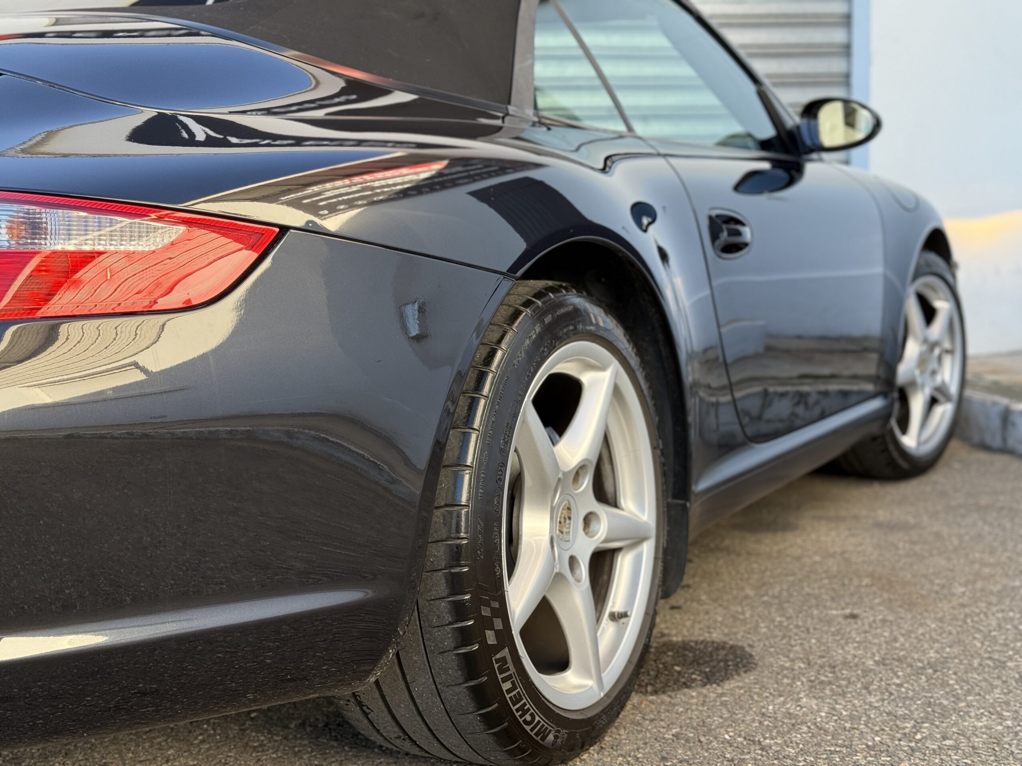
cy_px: 383
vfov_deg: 30.3
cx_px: 511
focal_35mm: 48
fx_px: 1417
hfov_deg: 39.7
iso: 64
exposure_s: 1/242
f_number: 1.78
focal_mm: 6.76
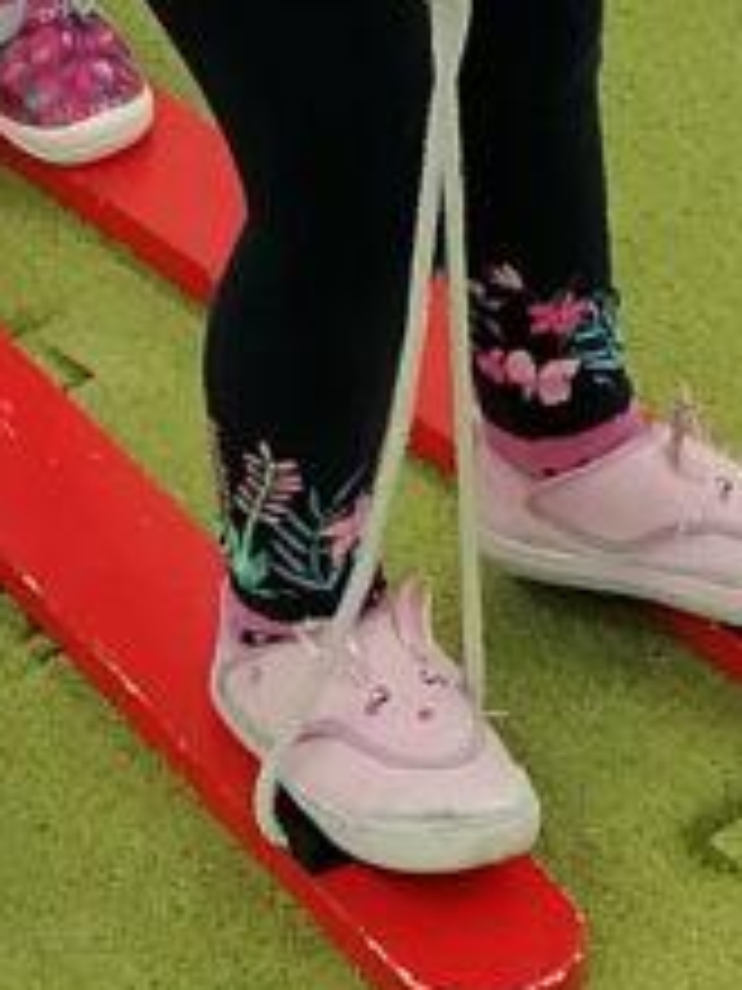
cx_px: 207
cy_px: 135
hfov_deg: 7.6
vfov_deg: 10.1
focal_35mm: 196
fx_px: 5602
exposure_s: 1/50
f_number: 1.8
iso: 125
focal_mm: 4.75
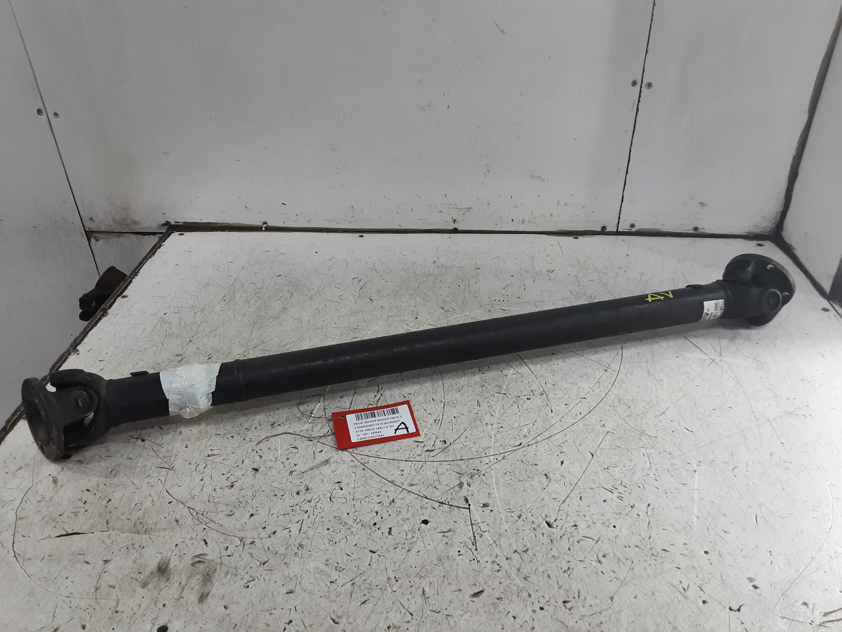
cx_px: 421
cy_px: 316
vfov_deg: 51.4
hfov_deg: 65.3
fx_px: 657
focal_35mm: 27
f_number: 1.9
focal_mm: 2.91
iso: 100
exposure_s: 1/50
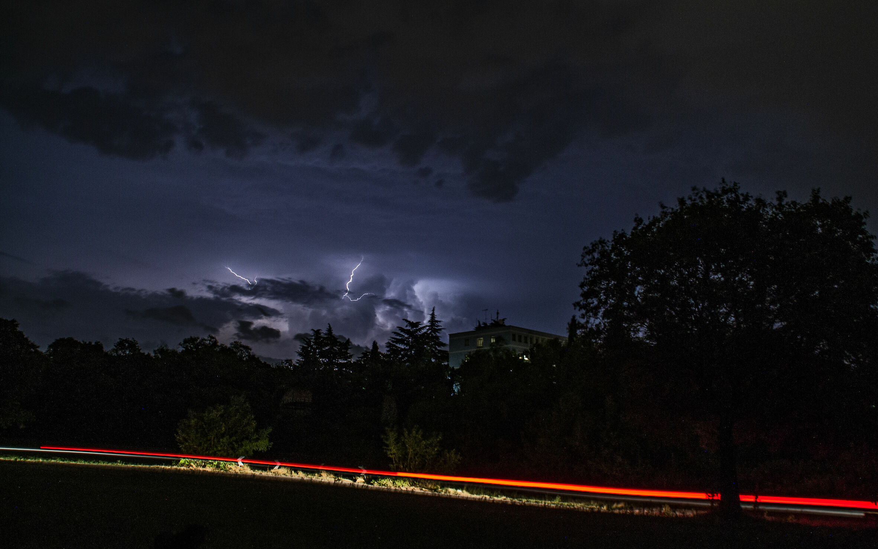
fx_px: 670
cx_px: 434
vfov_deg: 44.5
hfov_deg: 66.5
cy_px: 286
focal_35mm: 28
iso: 400
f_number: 8
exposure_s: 6
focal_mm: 18
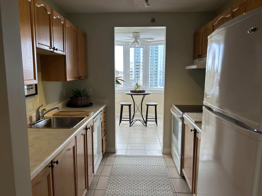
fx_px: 197
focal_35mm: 26
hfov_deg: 67.3
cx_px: 131
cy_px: 98
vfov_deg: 53.1
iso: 40
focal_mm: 5.7
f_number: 1.5
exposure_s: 1/120
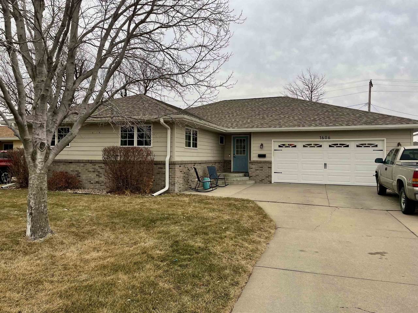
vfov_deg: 53.1
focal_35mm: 26
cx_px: 209
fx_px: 314
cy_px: 156
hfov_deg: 67.3
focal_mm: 4.2
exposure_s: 1/349
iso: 32
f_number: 1.6
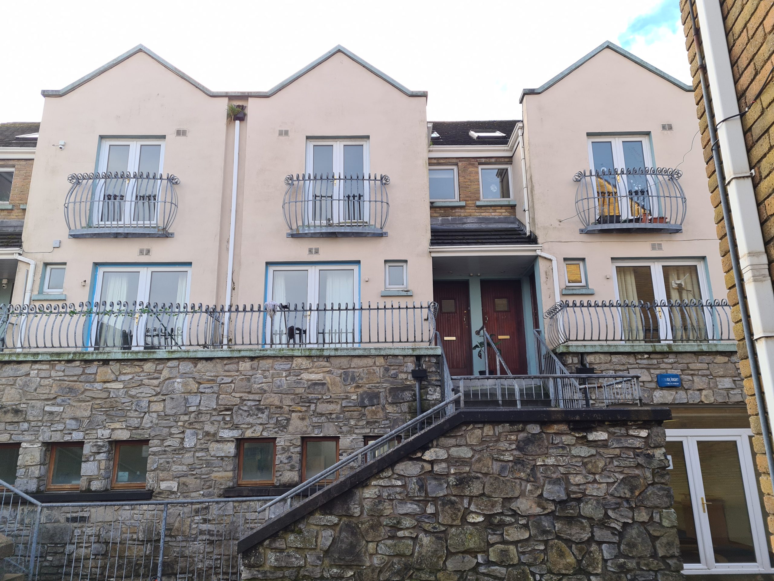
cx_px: 387
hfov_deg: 67.3
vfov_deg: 53.1
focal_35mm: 26
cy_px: 290
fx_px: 581
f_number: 1.8
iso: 50
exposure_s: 1/552
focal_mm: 5.4
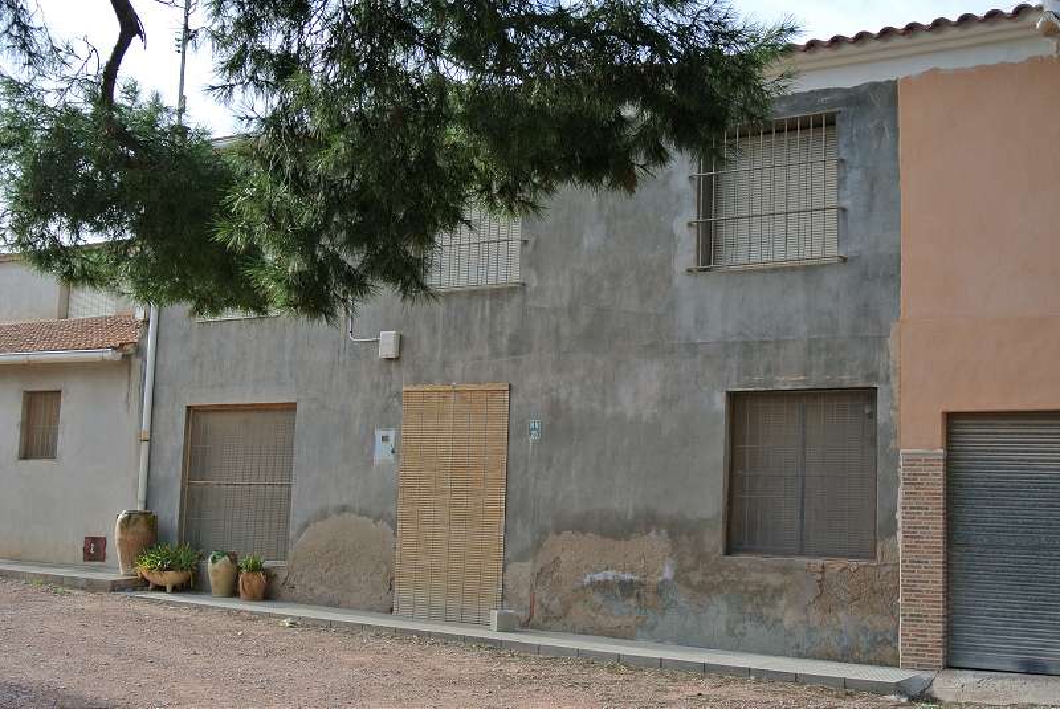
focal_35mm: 47
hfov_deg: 41.9
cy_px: 354
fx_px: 1385
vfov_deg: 28.7
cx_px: 530
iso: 100
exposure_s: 1/250
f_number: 4.5
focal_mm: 17.5
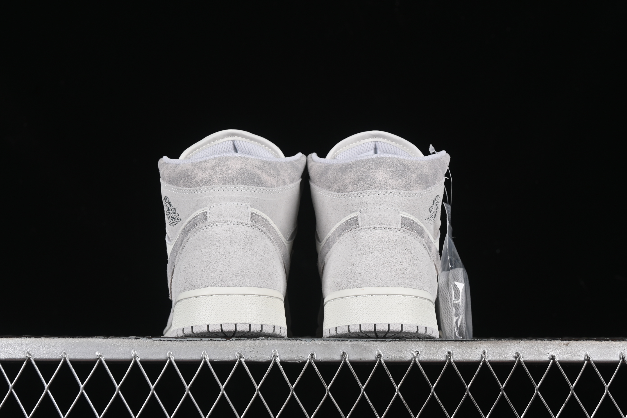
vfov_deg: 18.2
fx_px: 1306
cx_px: 314
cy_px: 209
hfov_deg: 27.0
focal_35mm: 75
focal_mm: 50
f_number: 8
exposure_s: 1/80
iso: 160
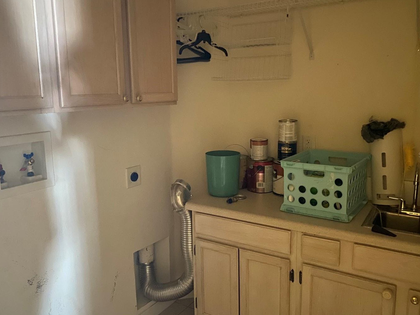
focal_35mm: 31
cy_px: 155
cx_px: 198
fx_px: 376
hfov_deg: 58.3
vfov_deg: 45.4
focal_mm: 4.25
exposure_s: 1/8
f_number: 1.8
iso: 640
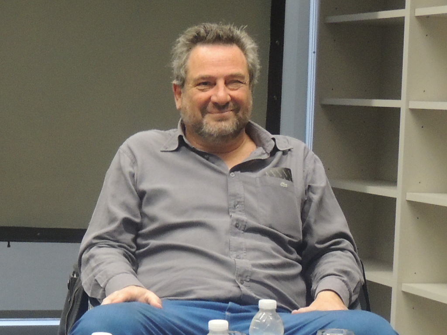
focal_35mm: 40
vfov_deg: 36.0
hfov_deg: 46.8
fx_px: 517
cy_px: 168
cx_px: 224
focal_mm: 7.1
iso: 400
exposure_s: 1/15
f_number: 3.3
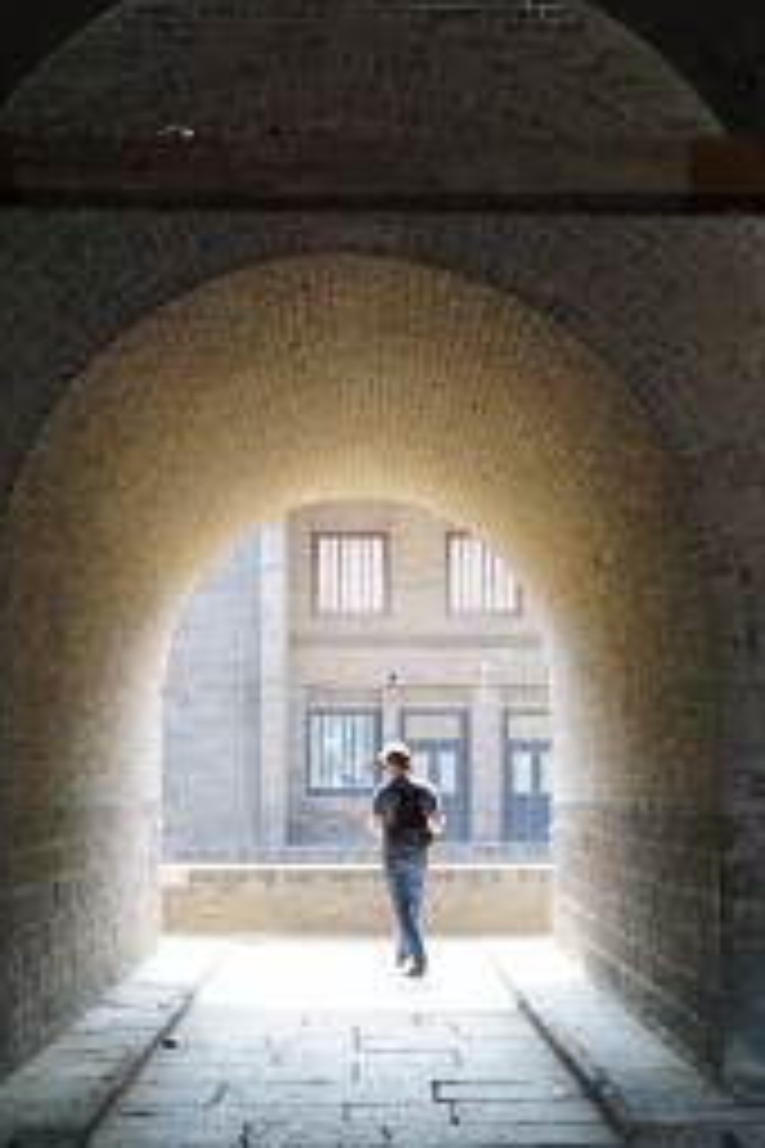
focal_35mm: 66
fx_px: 2104
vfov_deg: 30.5
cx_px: 362
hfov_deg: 20.6
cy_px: 630
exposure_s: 1/60
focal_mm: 28
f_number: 4
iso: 160
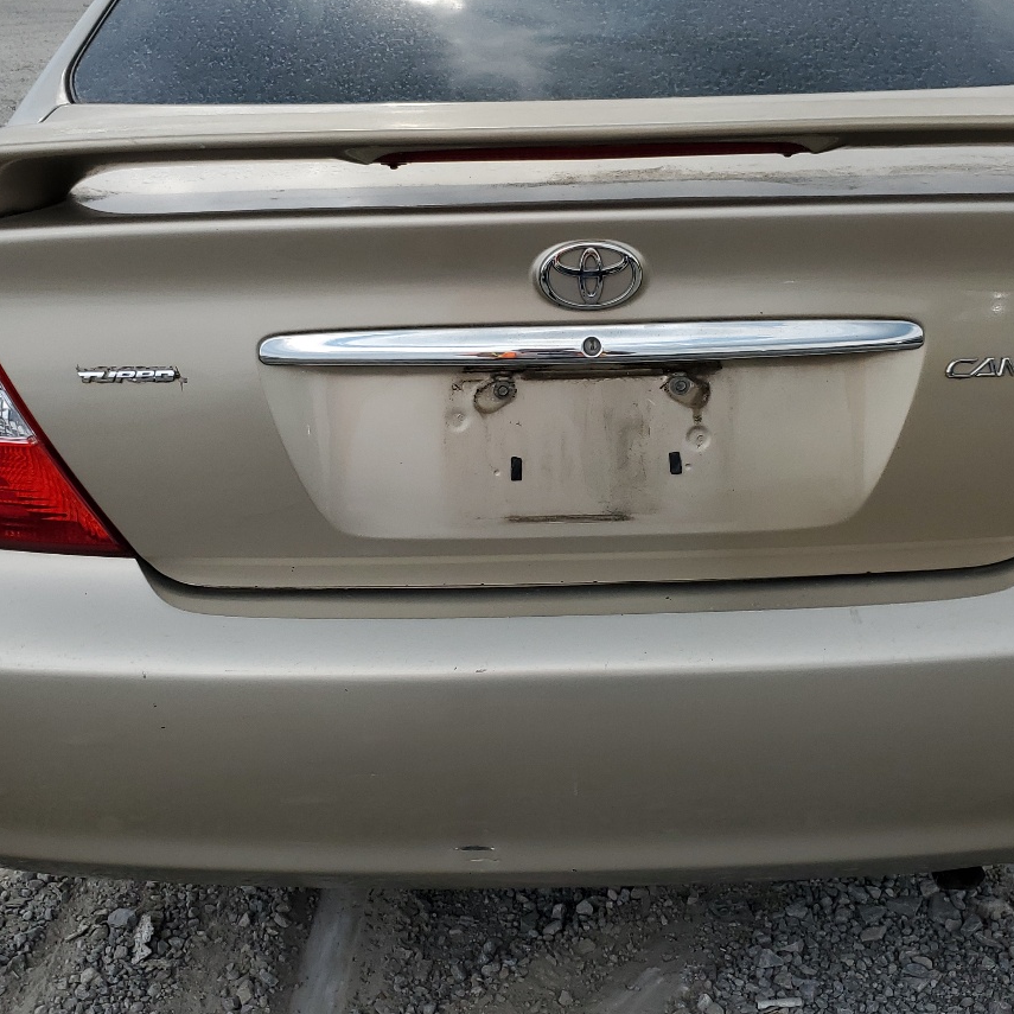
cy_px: 419
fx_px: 1425
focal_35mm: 43
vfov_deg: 39.0
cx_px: 565
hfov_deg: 39.1
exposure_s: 1/2000
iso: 50
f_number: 1.5
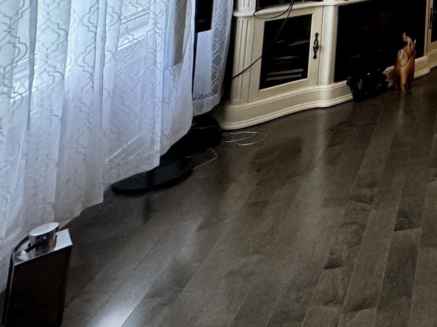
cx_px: 630
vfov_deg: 25.2
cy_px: -167
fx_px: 543
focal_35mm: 43
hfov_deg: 29.7
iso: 200
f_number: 2.2
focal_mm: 2.22
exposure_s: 1/120
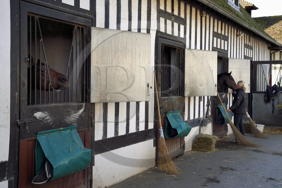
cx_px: 141
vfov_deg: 29.2
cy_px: 94
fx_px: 360
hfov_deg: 42.8
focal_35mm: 46
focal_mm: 46
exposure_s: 1/250
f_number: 7.1
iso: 200
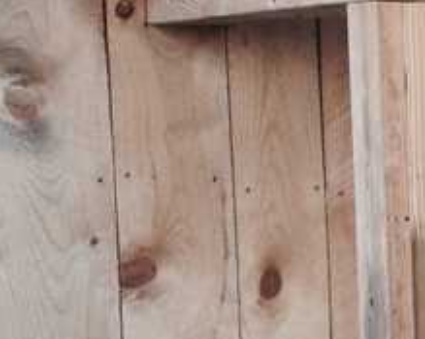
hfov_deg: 8.5
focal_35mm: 196
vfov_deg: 7.8
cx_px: 1212
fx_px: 2464
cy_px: 345
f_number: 2.4
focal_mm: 4.12
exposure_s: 1/60
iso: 50
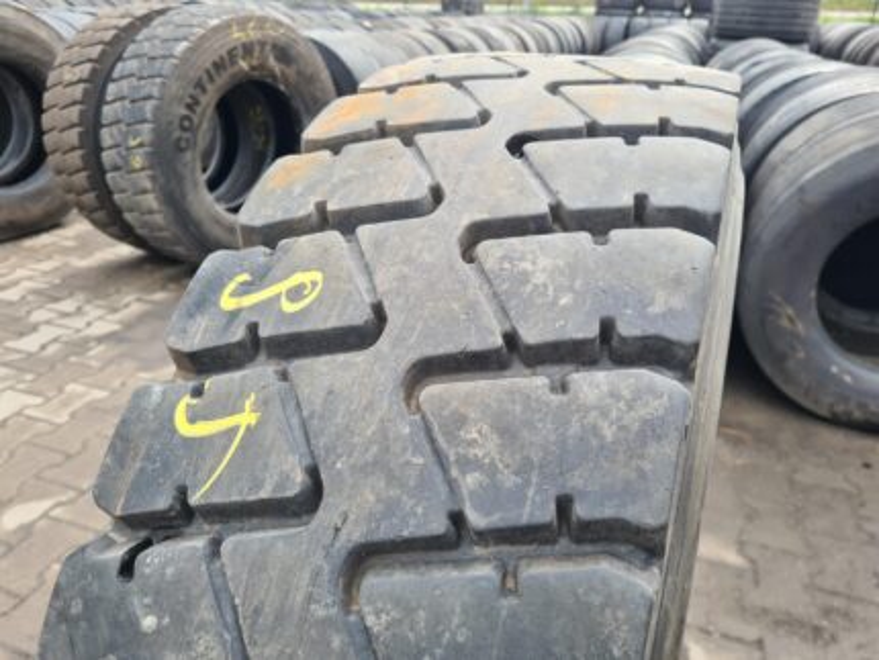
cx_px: 440
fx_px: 661
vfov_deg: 53.1
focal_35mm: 26
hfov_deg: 67.3
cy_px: 330
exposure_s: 1/305
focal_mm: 5.4
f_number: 1.8
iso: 50
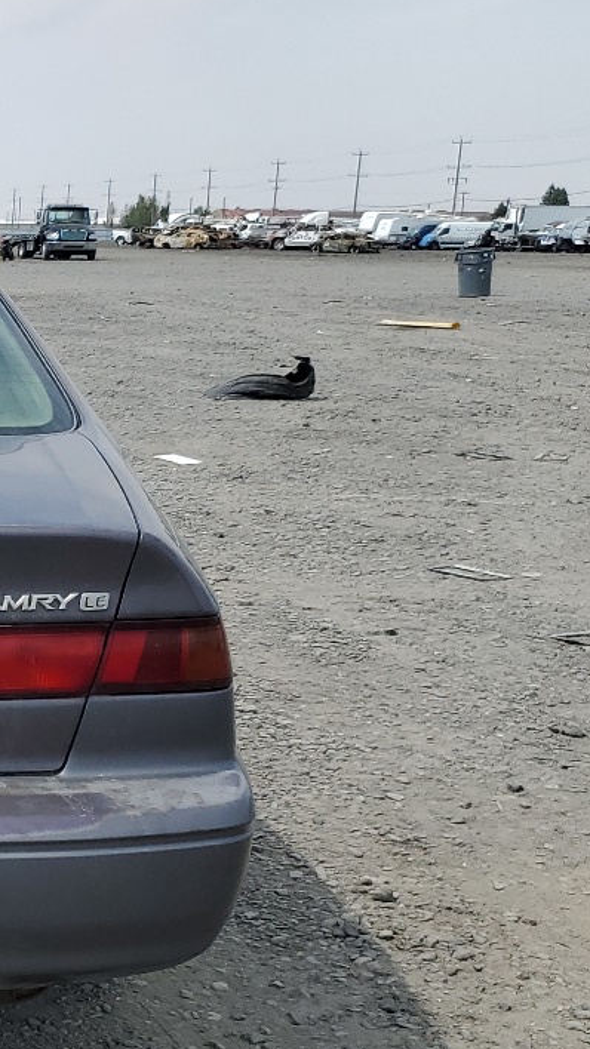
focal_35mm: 64
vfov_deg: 32.7
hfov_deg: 16.5
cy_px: 667
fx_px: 1781
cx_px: -379
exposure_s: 1/3333
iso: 50
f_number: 1.5
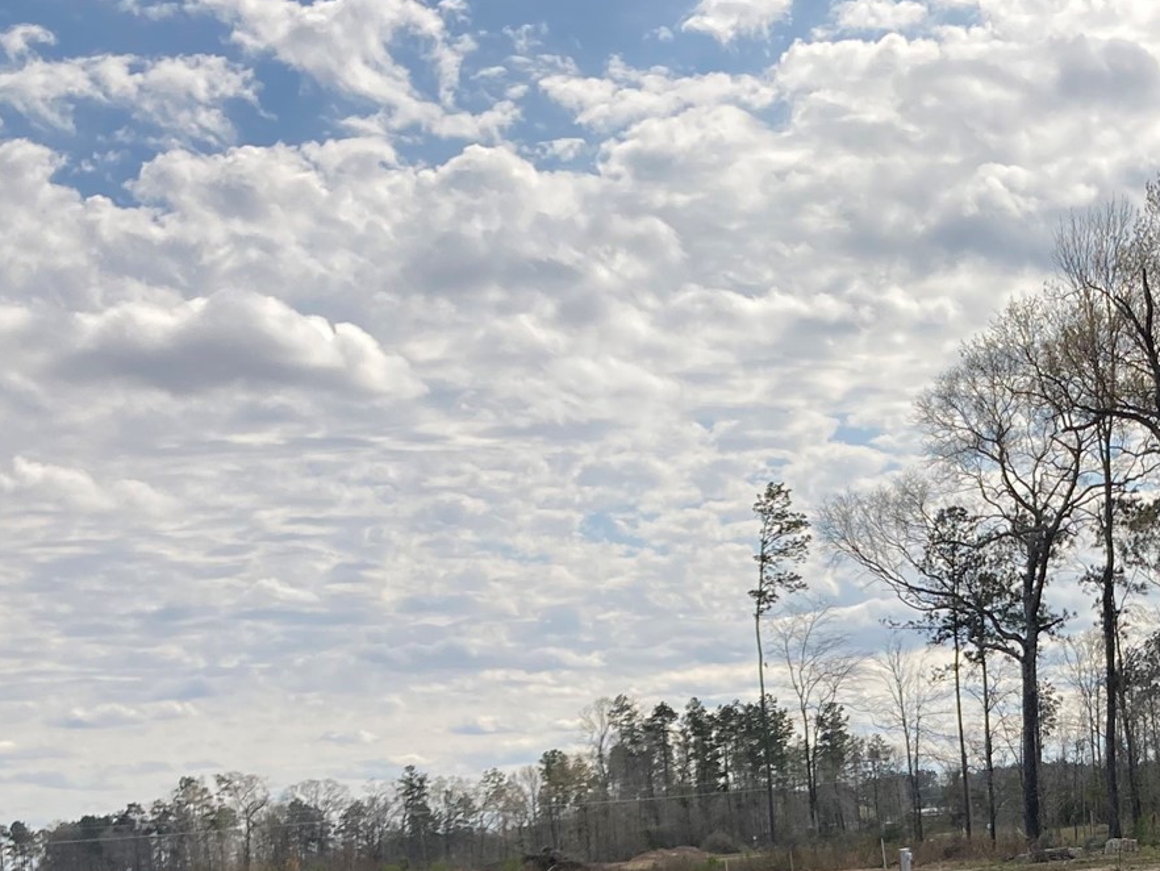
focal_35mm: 65
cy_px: 970
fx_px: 2179
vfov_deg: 21.4
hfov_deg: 28.4
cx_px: 1090
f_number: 1.8
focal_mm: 3.99
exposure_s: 1/2825
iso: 20
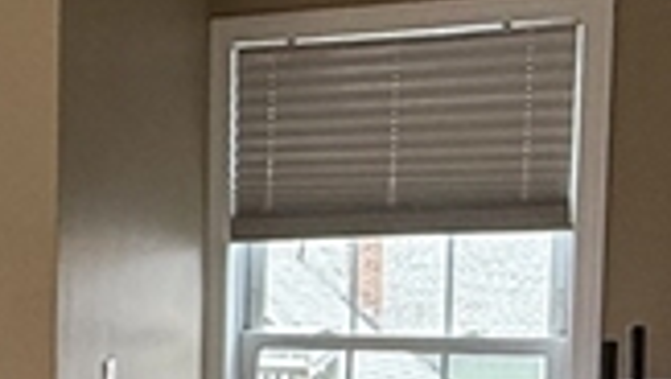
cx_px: -350
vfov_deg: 12.5
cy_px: 404
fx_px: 1709
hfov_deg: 19.3
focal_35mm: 96
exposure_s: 1/120
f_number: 2.2
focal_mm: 2.22
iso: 125
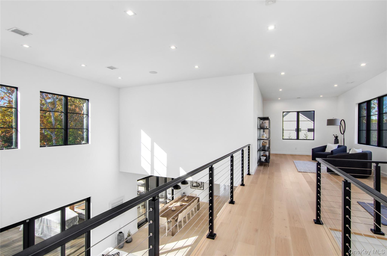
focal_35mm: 16
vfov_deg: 71.8
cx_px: 194
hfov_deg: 95.1
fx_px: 177
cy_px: 128
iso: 200
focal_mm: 11
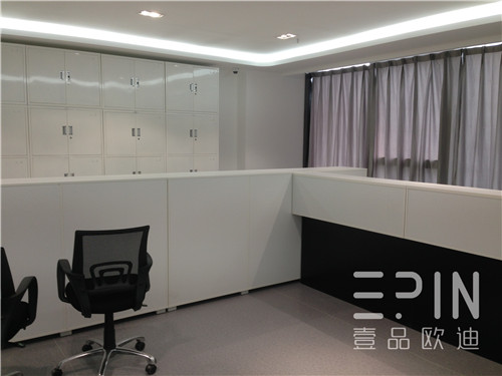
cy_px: 188
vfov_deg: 42.9
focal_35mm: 33
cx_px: 251
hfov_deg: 55.4
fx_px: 479
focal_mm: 4.12
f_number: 2.4
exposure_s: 1/30
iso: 50
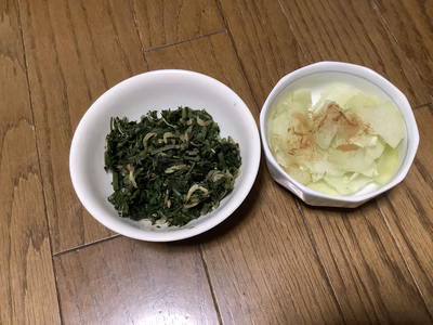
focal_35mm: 31
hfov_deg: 58.4
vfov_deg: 45.4
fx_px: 388
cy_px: 162
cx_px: 216
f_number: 2.4
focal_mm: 3.3
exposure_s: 1/40
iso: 250
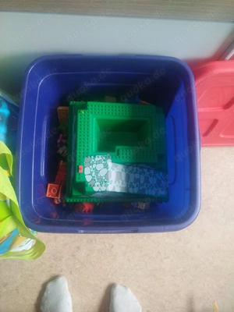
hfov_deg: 51.4
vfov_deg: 65.3
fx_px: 243
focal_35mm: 27
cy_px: 156
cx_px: 117
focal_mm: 4.94
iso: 444
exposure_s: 1/40
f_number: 1.9
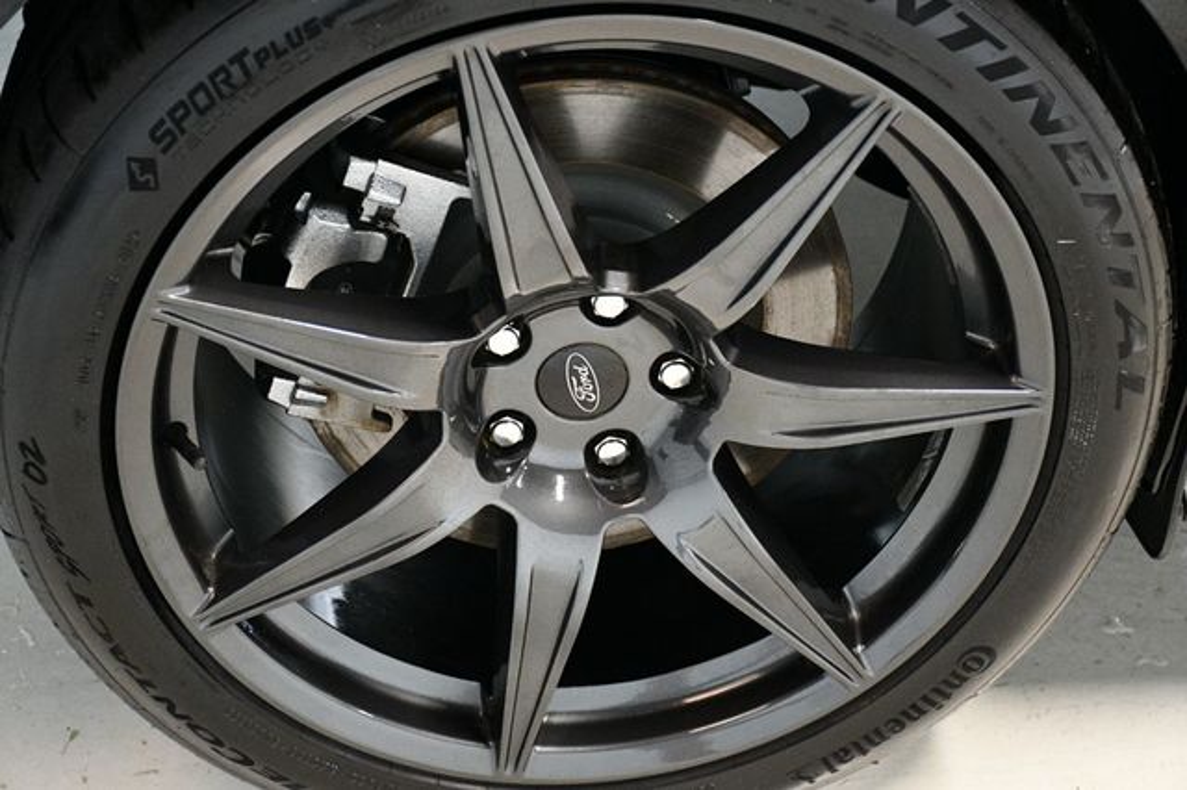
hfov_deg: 26.0
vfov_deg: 17.5
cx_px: 594
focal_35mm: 78
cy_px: 395
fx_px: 2570
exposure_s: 1/60
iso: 4000
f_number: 4.8
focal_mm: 52
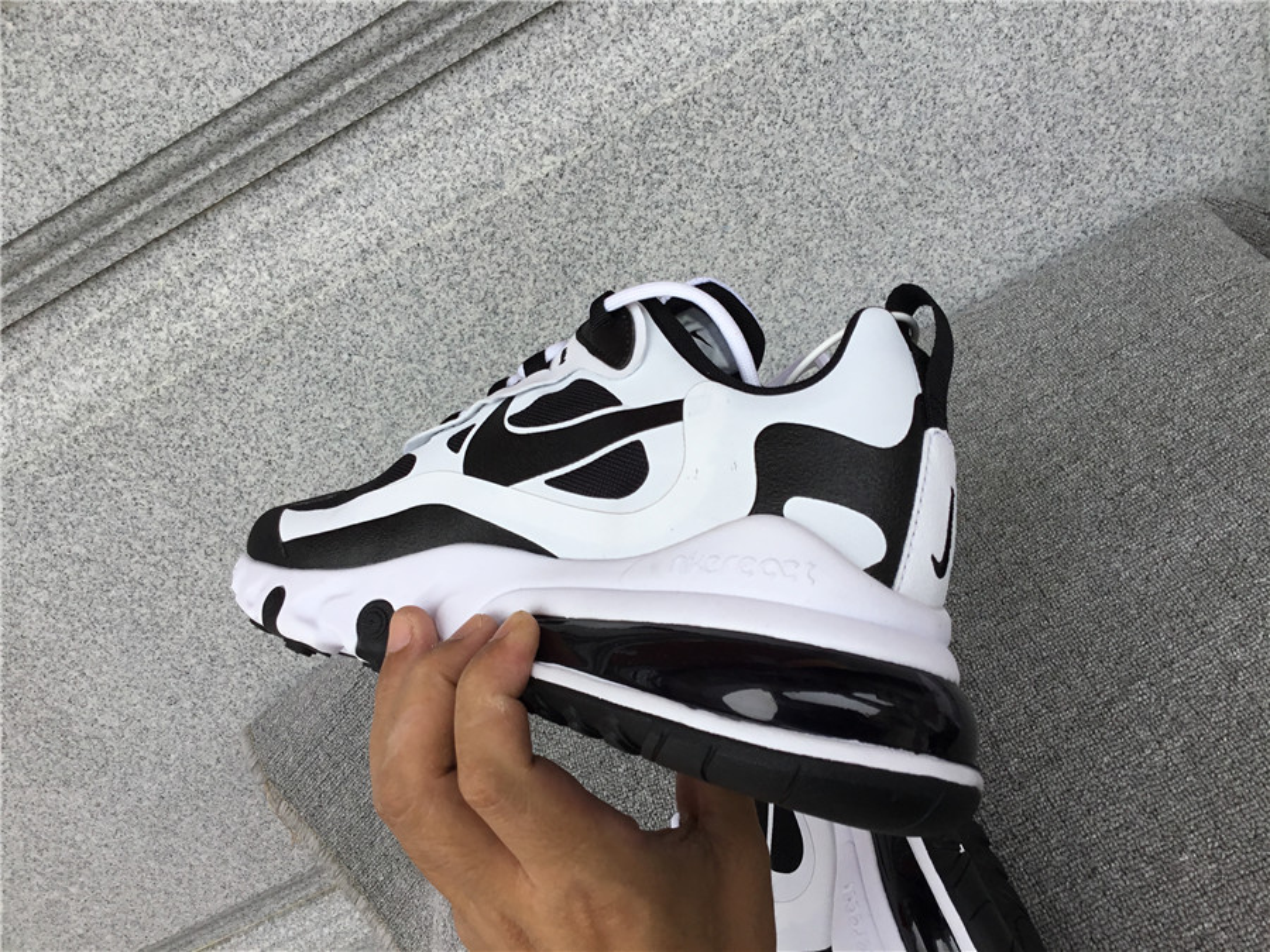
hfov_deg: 58.4
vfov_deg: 45.4
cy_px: 476
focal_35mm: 31
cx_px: 635
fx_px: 1137
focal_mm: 3.3
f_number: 2.4
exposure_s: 1/287
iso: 25
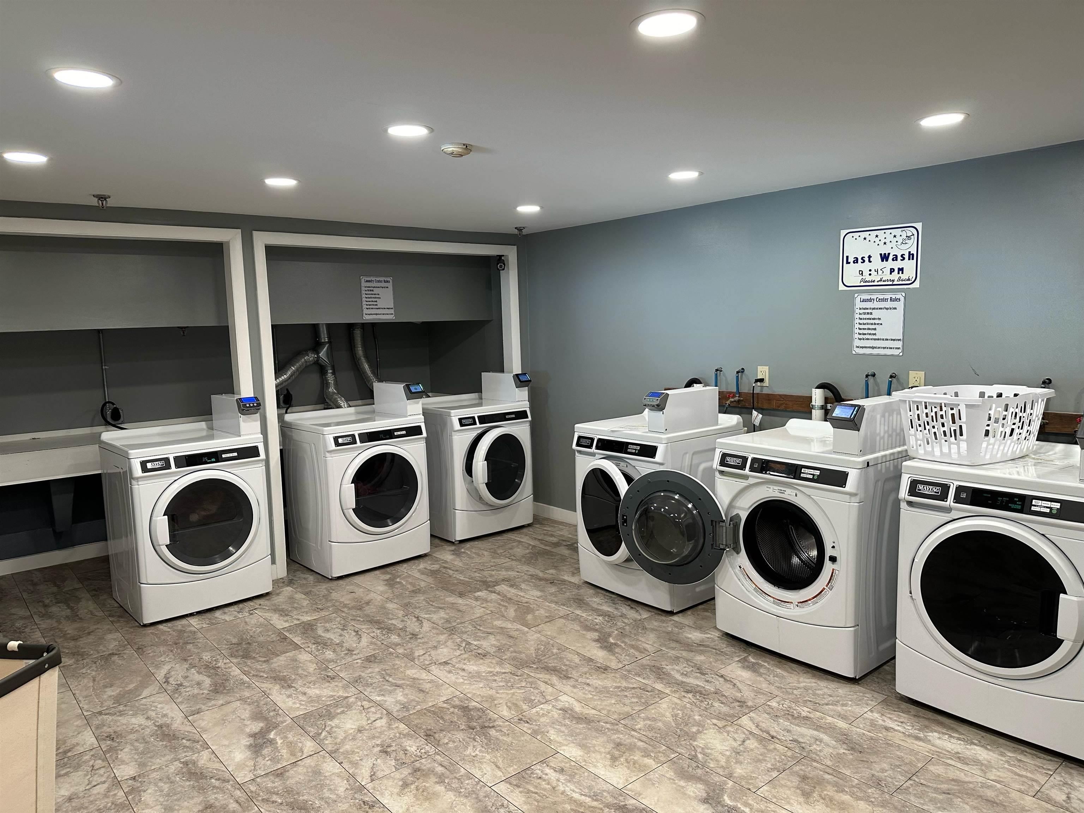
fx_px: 752
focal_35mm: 24
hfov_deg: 71.6
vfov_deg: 56.8
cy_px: 406
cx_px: 542
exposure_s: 1/120
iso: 160
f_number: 1.78
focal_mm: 6.86
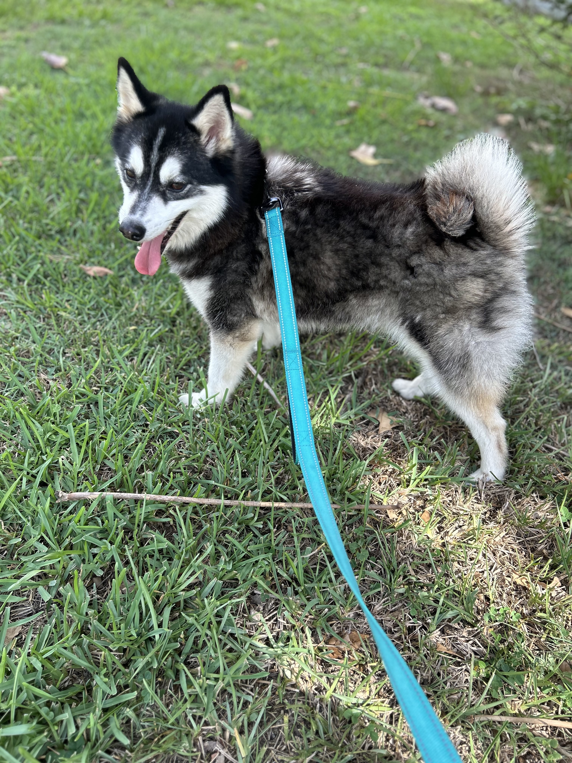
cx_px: 286
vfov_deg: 67.3
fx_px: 573
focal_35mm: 26
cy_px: 382
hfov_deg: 53.1
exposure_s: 1/561
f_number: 1.5
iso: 50
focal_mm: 5.7
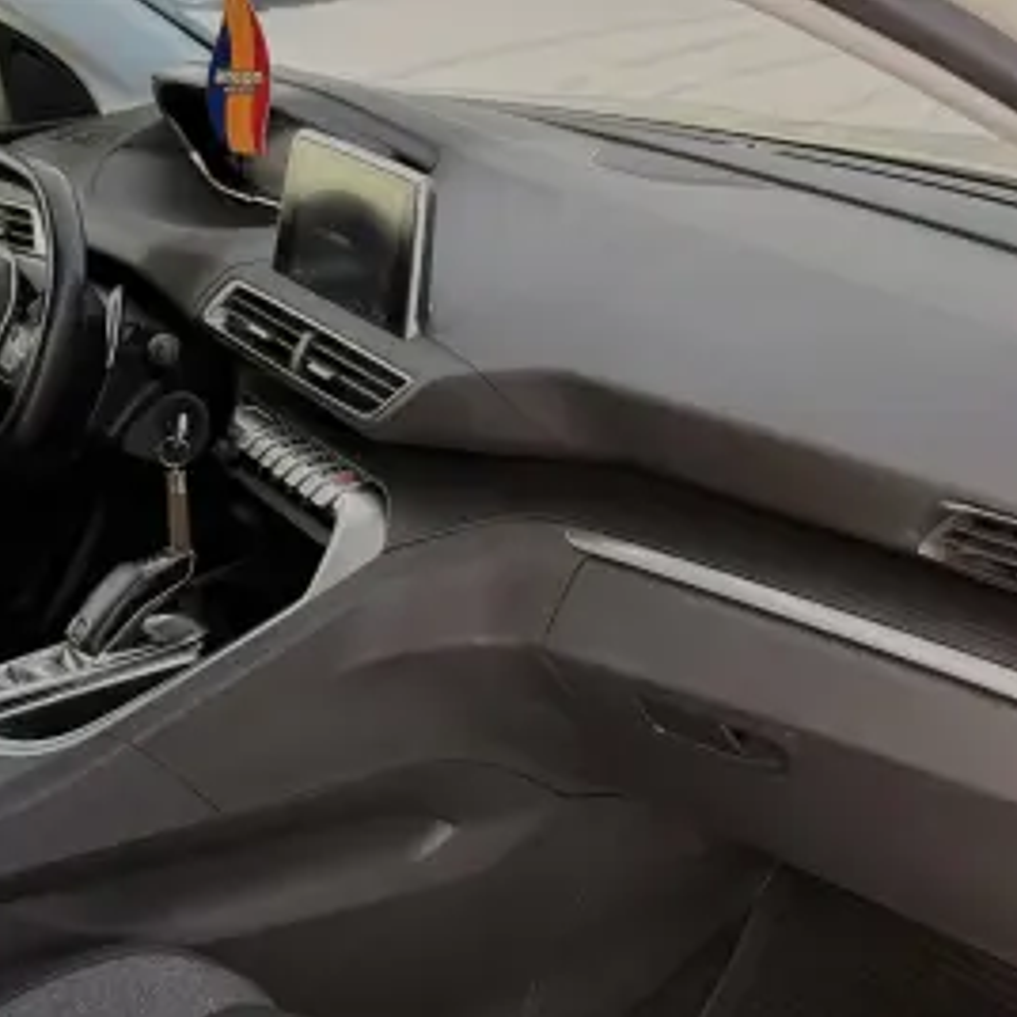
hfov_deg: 30.0
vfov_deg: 30.0
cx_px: 467
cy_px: 508
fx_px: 1895
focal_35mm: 57
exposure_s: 1/458
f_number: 1.78
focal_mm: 6.76
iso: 100
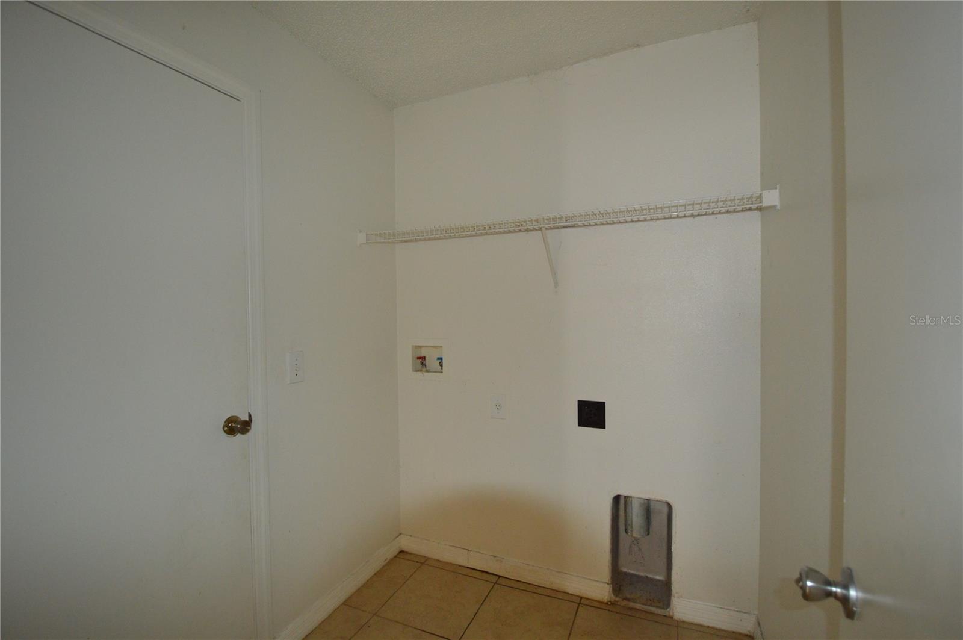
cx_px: 482
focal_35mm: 15
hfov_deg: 100.5
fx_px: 401
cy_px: 320
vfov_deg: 77.2
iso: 1250
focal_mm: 10
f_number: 3.5
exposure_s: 1/60
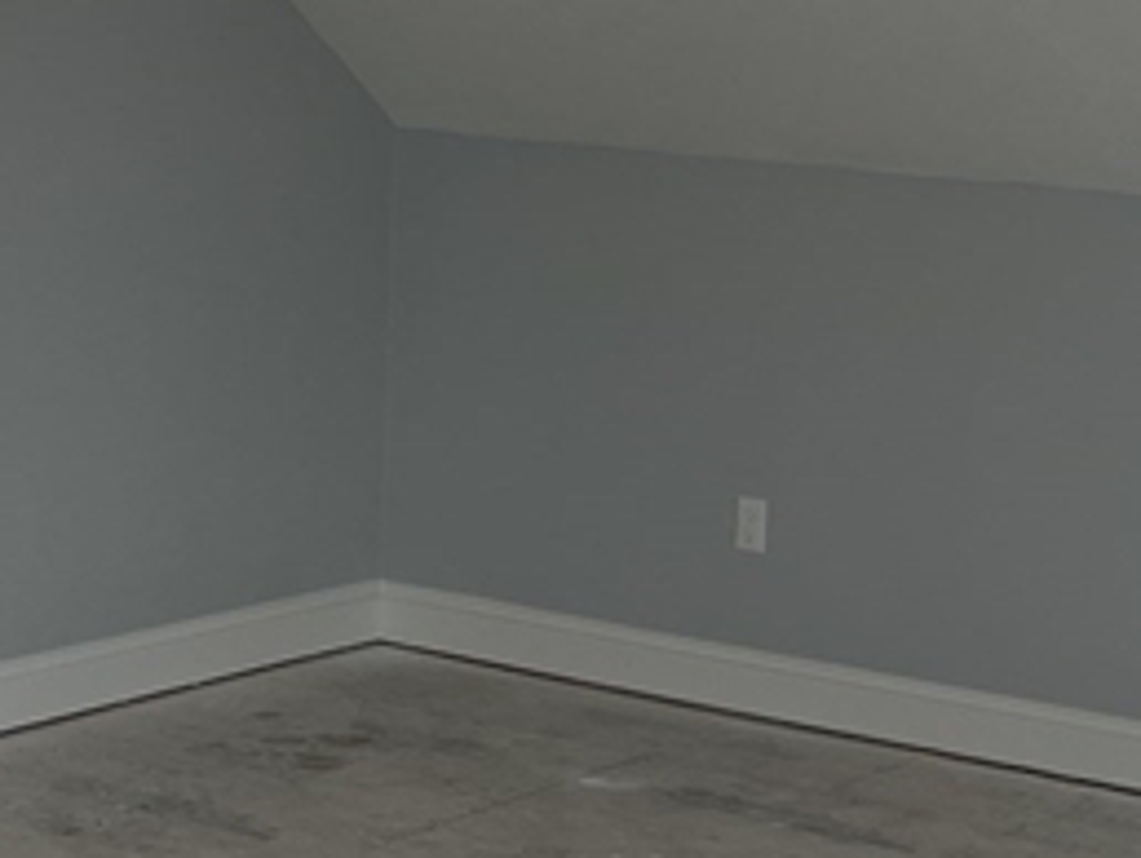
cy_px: 301
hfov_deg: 19.1
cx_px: 513
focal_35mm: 103
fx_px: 3398
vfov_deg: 14.4
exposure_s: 1/122
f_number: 1.6
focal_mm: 5.1
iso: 40
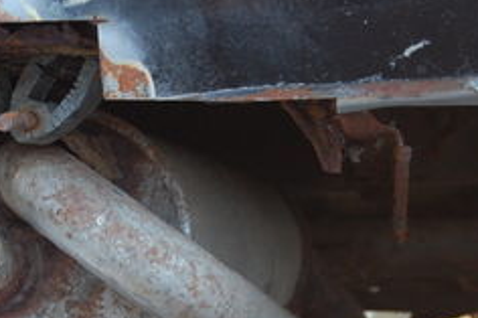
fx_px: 2269
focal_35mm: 171
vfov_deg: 8.0
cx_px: 20
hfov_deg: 11.9
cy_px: 253
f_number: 5.3
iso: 400
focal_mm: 42
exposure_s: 1/60
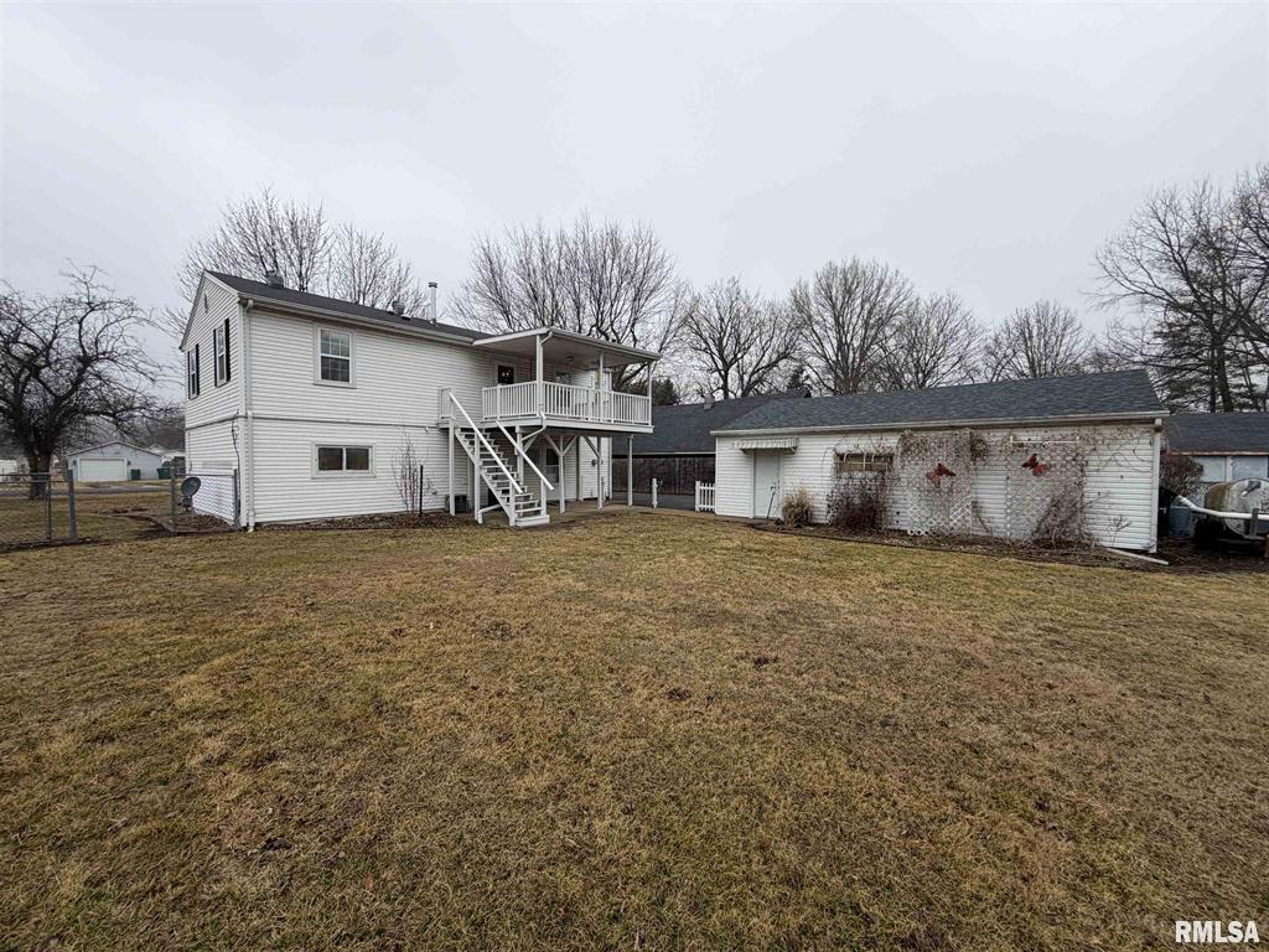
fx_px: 513
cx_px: 634
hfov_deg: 102.1
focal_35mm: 14
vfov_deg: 85.7
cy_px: 476
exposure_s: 1/651
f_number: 2.2
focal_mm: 2.22
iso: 40
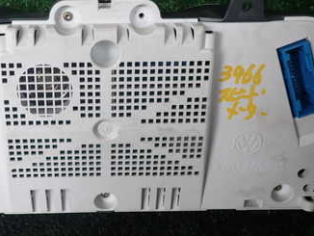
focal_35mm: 46
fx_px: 418
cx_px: 101
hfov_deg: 40.6
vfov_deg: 31.5
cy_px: 93
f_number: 2.8
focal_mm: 4.5
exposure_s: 1/100
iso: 100
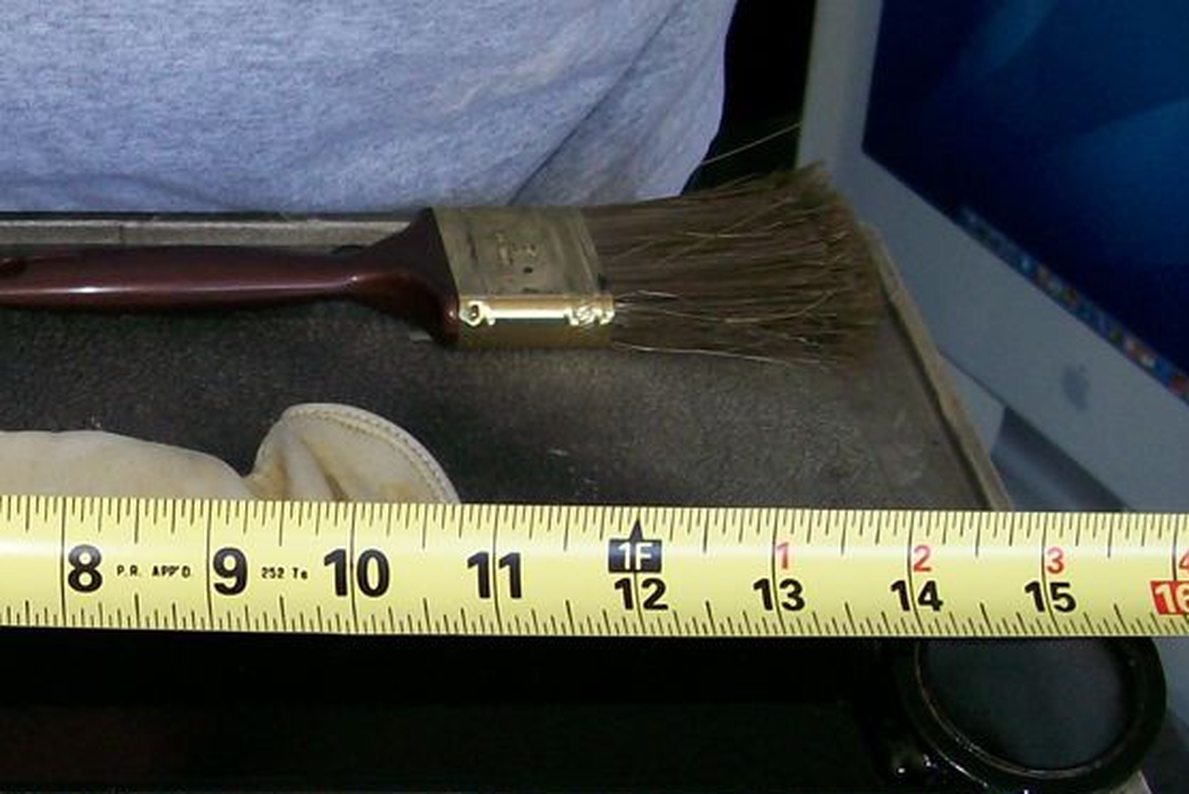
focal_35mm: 86
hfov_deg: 22.7
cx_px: 0
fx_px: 2842
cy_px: 512
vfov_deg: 15.9
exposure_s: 1/64
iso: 80
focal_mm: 6
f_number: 2.7
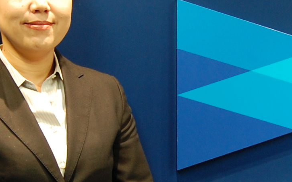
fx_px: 907
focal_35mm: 114
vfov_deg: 11.5
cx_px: 160
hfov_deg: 18.3
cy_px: 113
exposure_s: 1/30
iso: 500
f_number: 3.5
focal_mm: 18
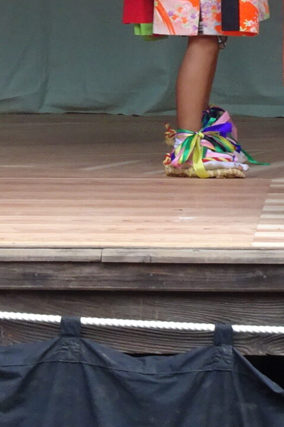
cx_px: -59
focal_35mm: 281
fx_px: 3325
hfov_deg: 4.9
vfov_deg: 7.2
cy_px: -141
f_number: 5
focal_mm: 12.87
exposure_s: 1/80
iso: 200
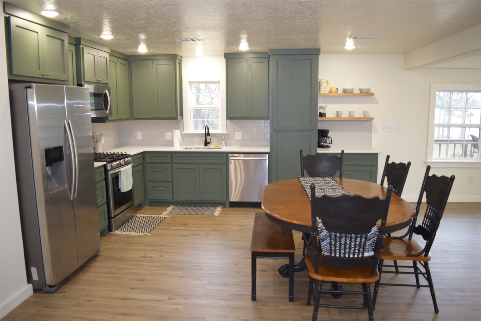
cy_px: 160
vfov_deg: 47.9
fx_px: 361
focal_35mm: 27
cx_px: 240
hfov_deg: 67.4
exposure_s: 1/60
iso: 500
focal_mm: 18
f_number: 3.5
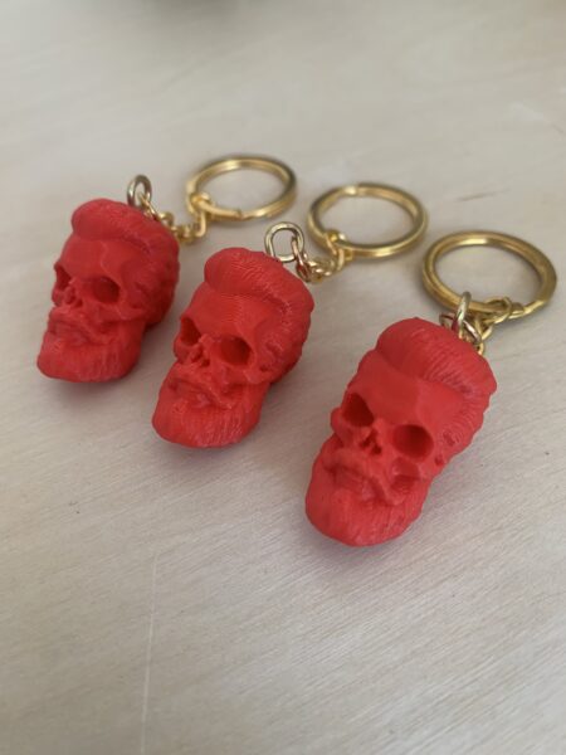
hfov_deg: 53.1
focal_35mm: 26
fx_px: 567
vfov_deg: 67.3
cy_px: 378
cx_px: 283
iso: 100
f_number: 1.8
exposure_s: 1/62
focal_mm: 4.25
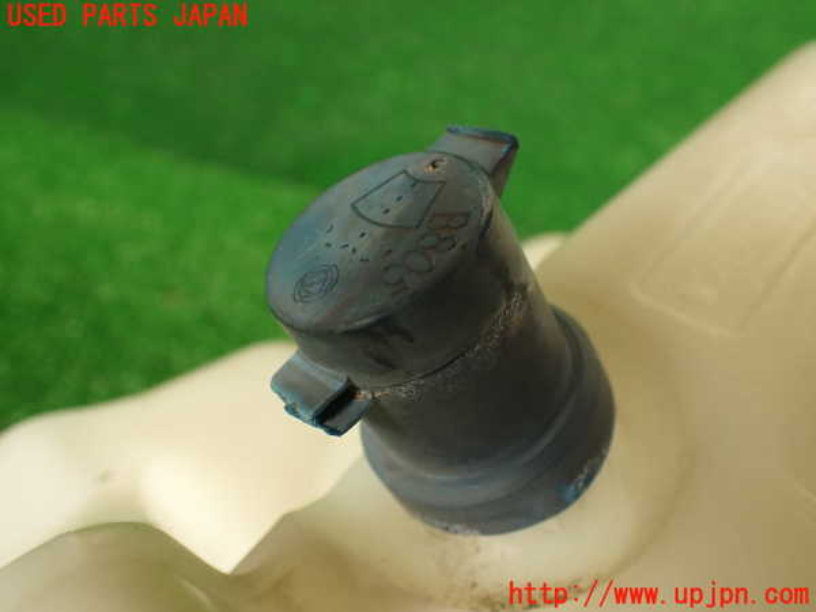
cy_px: 306
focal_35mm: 32
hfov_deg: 56.8
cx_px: 408
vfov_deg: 44.2
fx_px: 754
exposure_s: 1/60
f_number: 2.4
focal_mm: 5.79
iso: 100
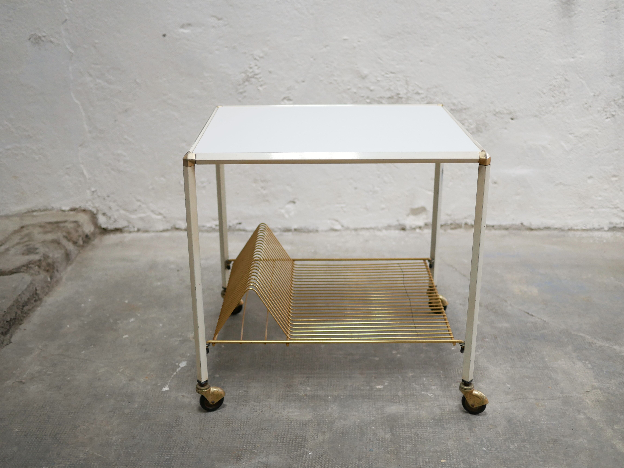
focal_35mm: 40
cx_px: 312
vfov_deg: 36.0
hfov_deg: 46.8
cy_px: 234
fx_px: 721
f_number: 1.7
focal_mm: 20
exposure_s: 1/60
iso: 500
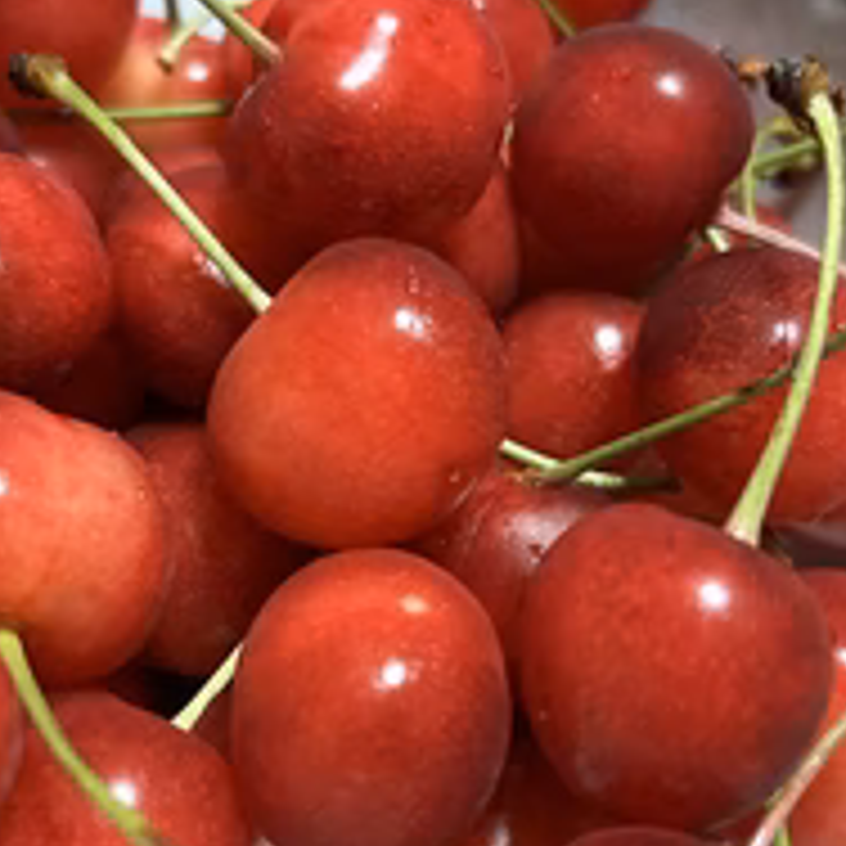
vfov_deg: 34.6
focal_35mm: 49
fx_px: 1355
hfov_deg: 34.5
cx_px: 315
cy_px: 477
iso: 500
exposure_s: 1/50
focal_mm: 5.7
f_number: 1.5
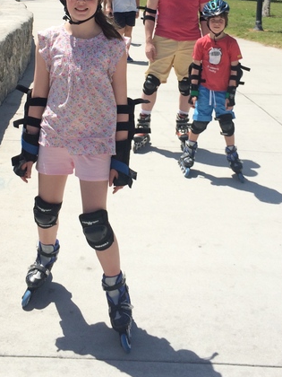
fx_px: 576
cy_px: 76
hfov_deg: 27.5
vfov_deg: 35.0
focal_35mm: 53
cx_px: 138
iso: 32
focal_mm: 4.15
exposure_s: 1/2415
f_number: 2.2
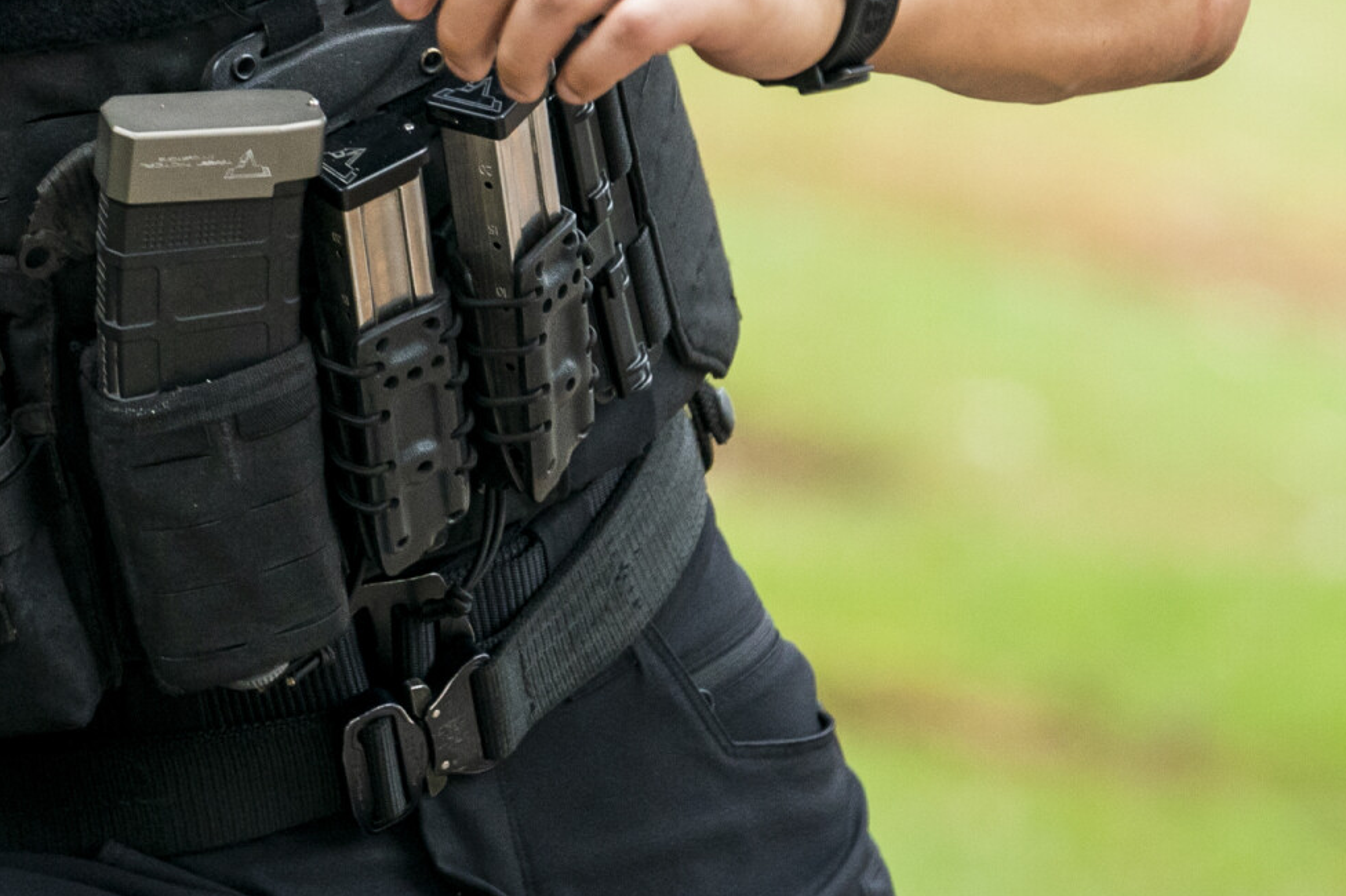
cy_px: -371
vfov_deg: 2.2
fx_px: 22985
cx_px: 125
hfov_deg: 3.4
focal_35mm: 615
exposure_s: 1/1600
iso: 1600
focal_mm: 200
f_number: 4
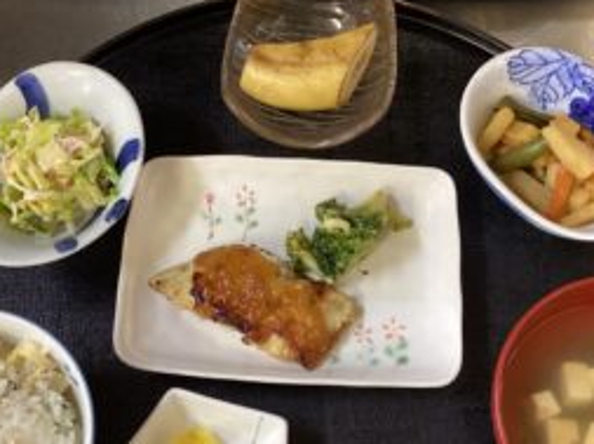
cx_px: 288
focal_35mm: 46
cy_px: 285
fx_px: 788
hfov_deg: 41.3
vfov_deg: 31.3
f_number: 2.4
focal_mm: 3.3
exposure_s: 1/60
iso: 250
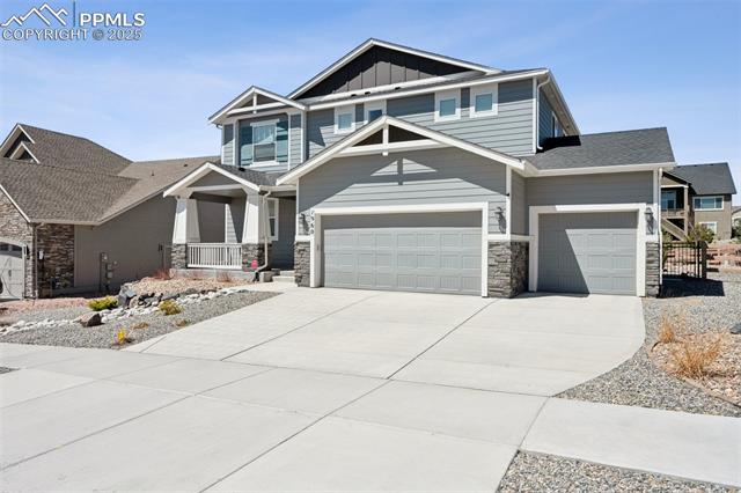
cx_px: 370
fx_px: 494
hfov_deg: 73.8
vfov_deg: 53.1
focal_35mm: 24
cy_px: 246
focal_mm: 24
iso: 400
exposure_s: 1/1000
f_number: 16
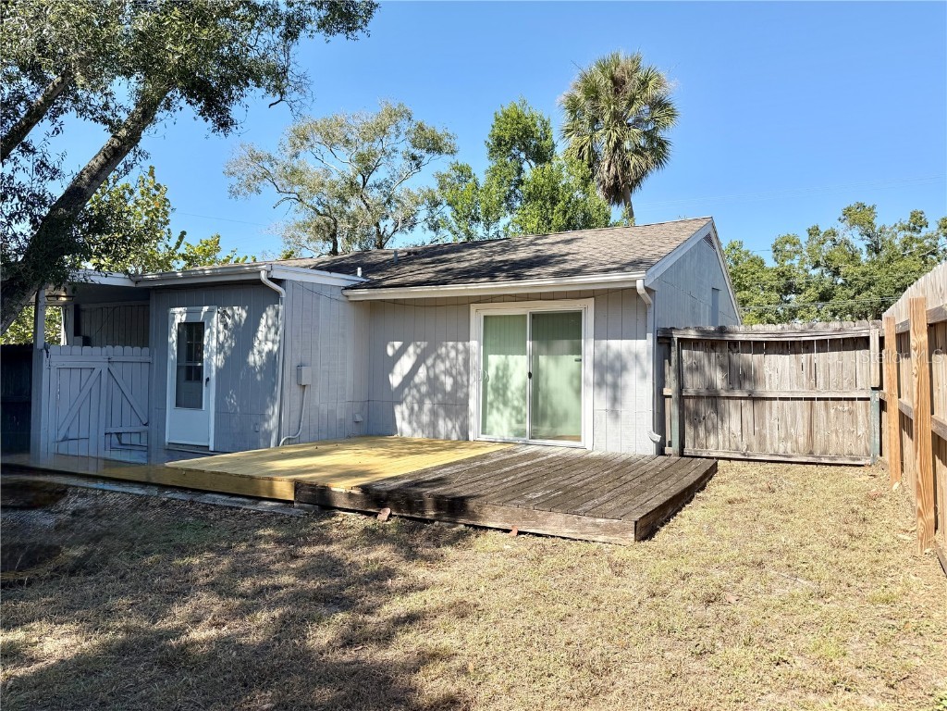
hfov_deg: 71.6
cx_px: 474
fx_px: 657
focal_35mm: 24
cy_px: 356
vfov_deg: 56.8
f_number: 1.78
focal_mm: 6.76
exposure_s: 1/2907
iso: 80
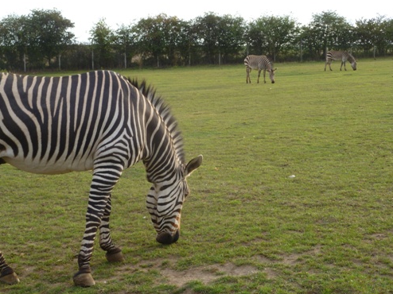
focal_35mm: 54
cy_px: 136
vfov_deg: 27.0
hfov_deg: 35.6
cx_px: 191
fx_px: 613
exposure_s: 1/60
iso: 80
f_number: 3.9
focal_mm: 9
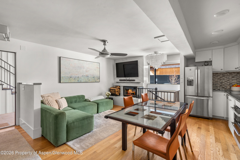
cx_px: 120
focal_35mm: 17
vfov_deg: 70.5
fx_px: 113
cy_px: 80
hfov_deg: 93.3
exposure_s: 1.6
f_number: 10
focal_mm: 17
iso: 400
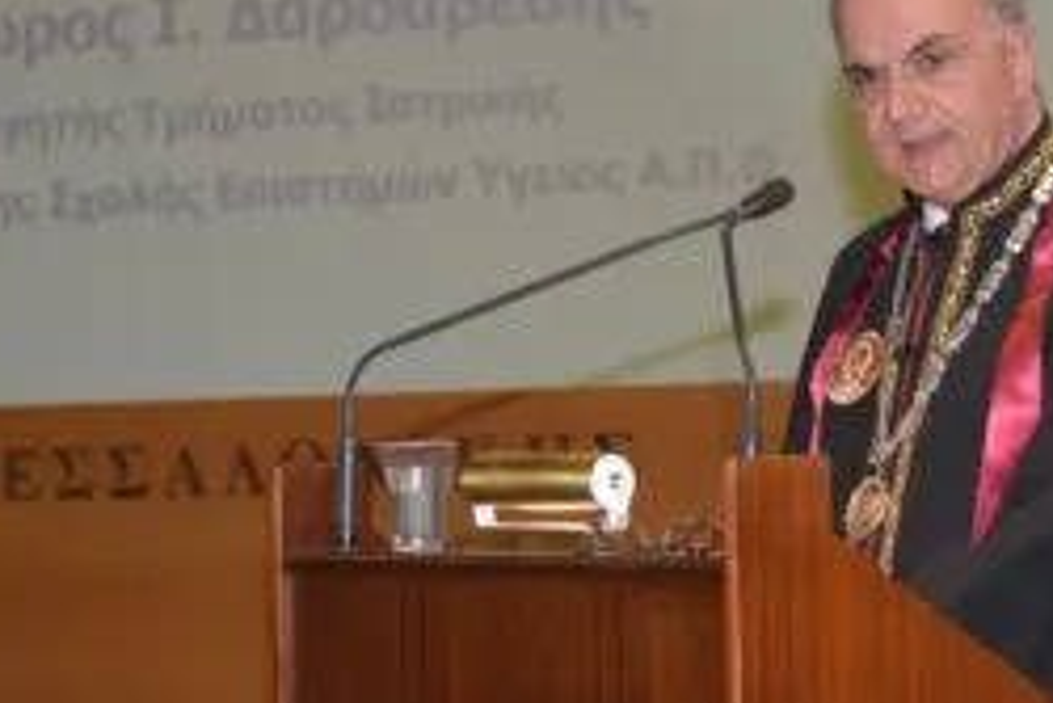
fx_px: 4419
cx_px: 682
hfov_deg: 13.6
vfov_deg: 9.1
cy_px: 164
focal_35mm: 151
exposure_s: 1/100
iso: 1250
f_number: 4.5
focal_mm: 42
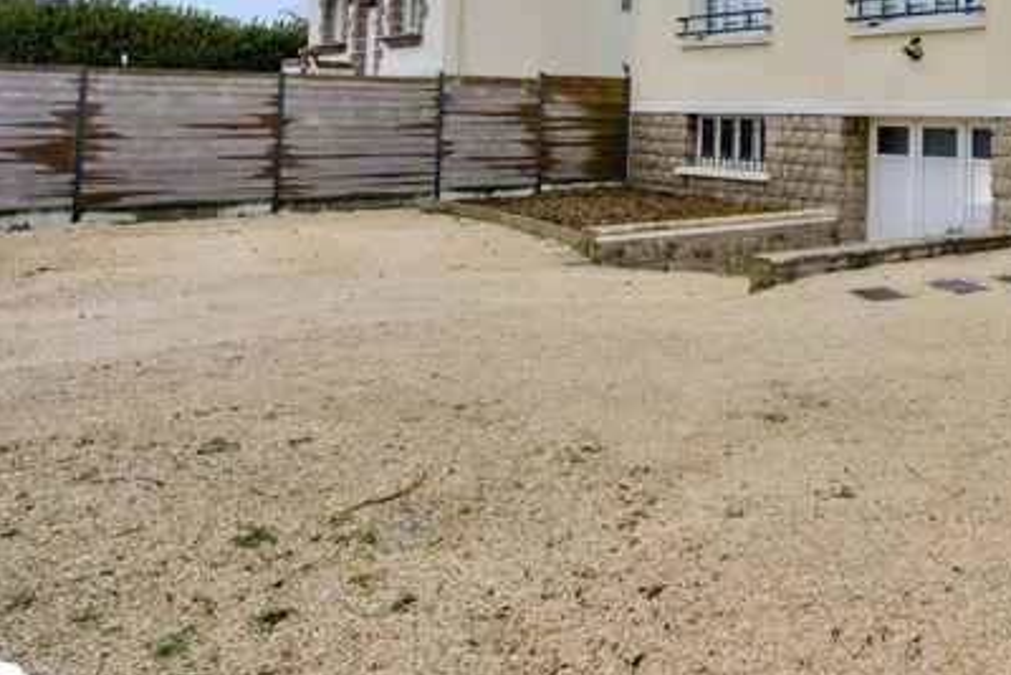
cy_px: 62
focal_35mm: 36
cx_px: 966
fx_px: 1023
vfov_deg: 34.4
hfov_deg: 45.9
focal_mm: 18.2
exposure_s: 1/800
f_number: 8
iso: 800
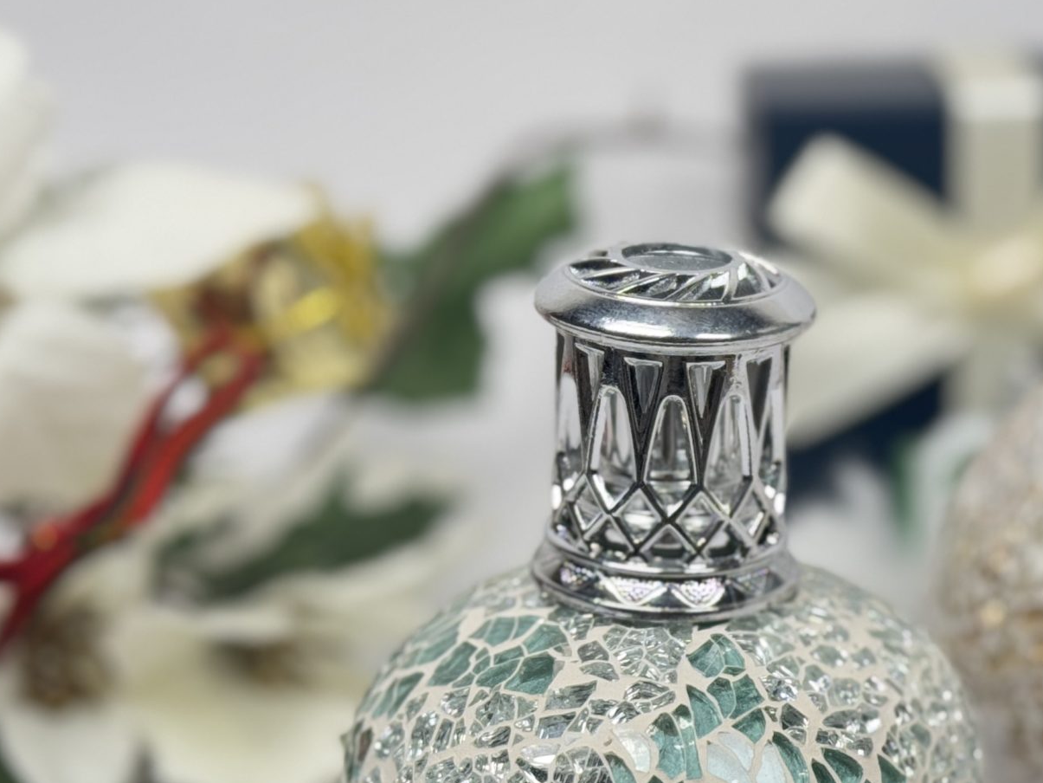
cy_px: 600
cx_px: 1001
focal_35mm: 102
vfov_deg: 14.4
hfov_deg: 18.8
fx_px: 3074
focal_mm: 6.76
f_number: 1.78
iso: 64
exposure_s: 1/179
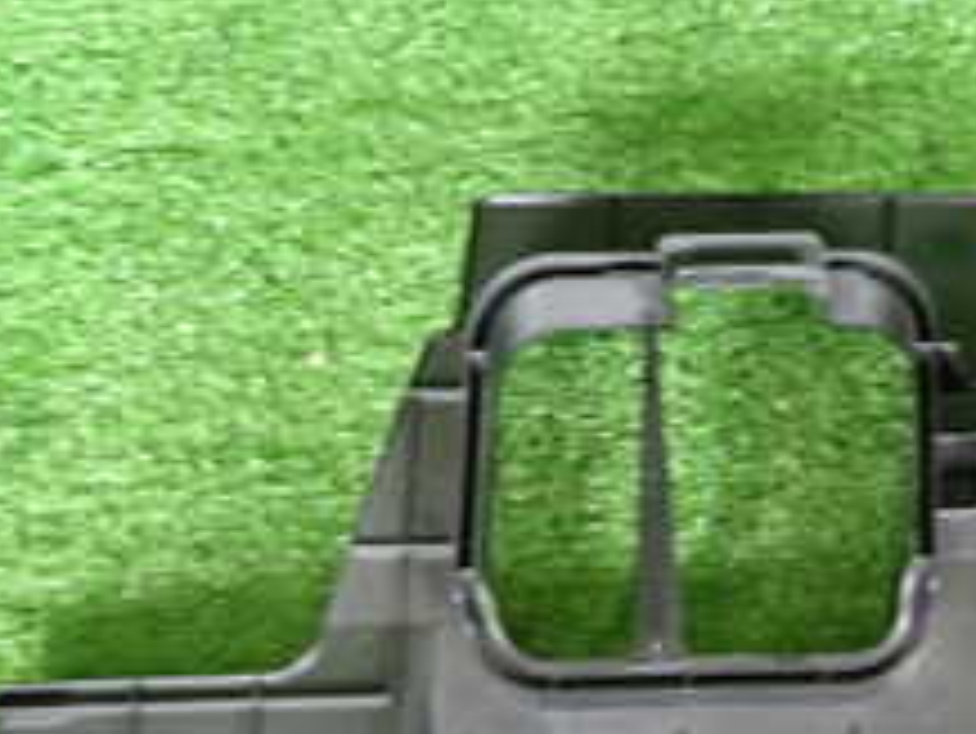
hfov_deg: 26.0
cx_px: 1075
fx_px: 1947
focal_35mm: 69
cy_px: 536
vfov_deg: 21.2
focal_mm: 4.5
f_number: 2
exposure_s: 1/30
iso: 250
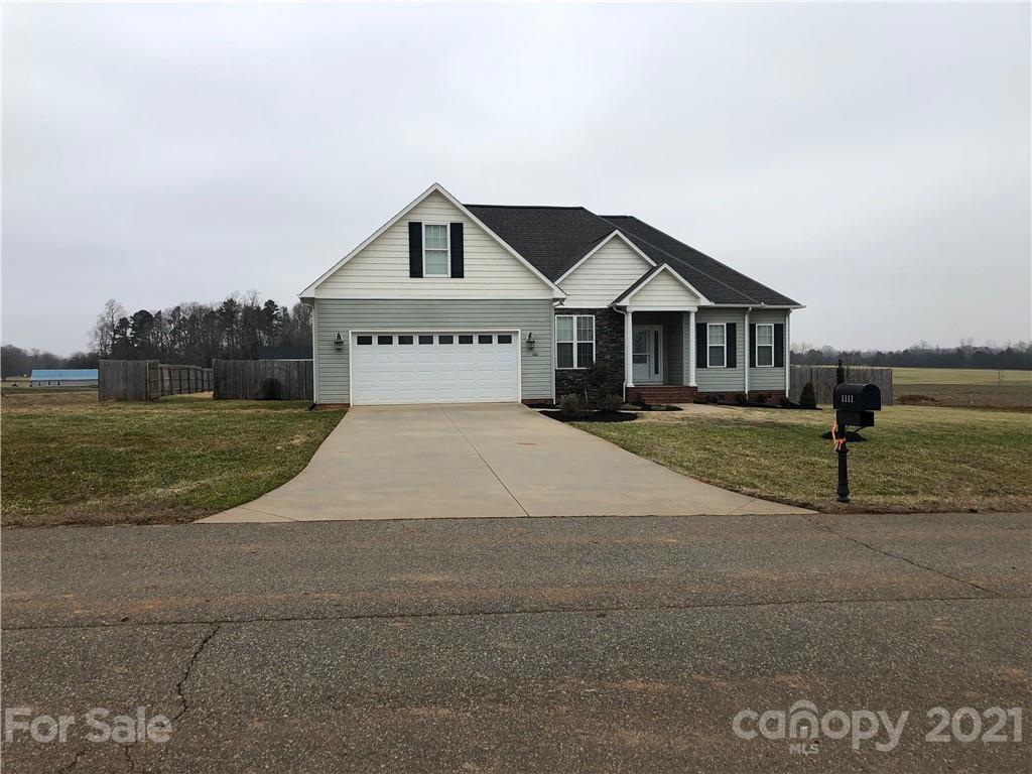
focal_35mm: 28
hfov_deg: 63.4
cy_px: 387
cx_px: 516
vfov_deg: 49.7
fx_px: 835
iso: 20
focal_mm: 3.99
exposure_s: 1/238
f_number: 1.8
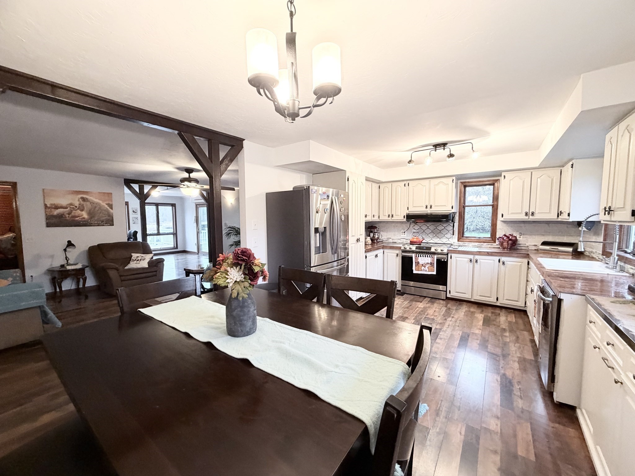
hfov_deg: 102.1
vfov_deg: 85.7
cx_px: 318
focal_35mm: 14
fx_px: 257
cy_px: 238
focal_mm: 2.22
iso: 320
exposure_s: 1/60
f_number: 2.2
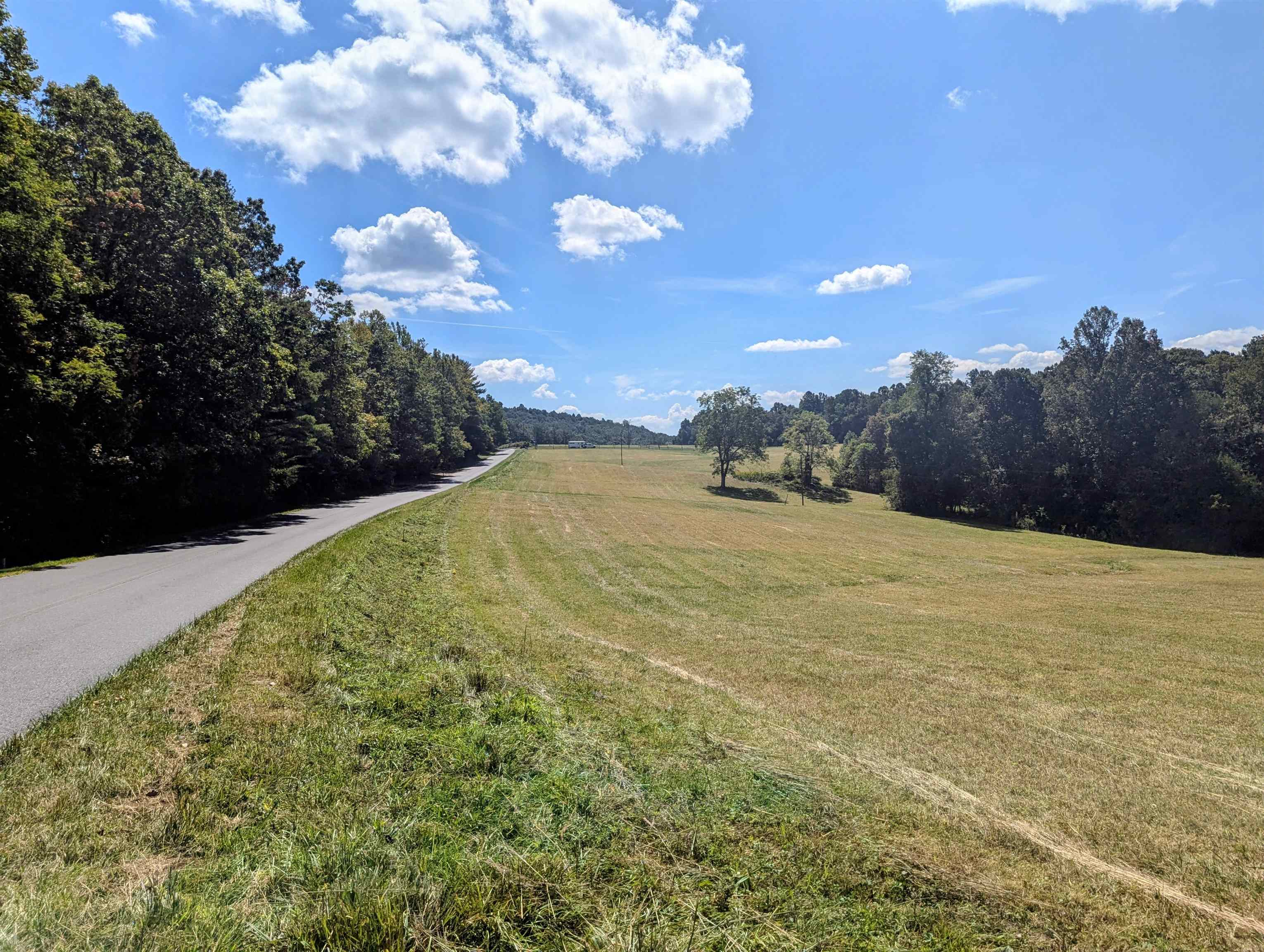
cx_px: 632
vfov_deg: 56.9
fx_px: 878
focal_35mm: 24
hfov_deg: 71.5
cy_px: 476
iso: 35
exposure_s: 1/4717
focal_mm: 6.81
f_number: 1.85
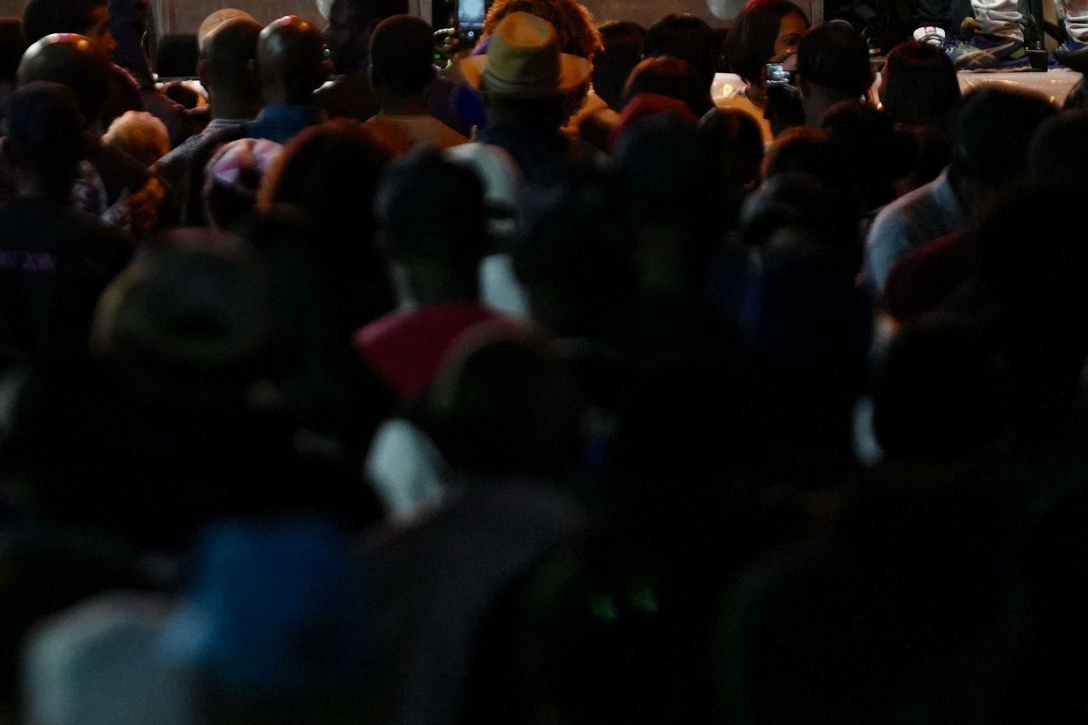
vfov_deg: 2.6
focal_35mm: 522
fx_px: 15775
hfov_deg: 3.9
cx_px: -67
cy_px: -91
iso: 2500
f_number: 2.8
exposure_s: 1/200
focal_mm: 200
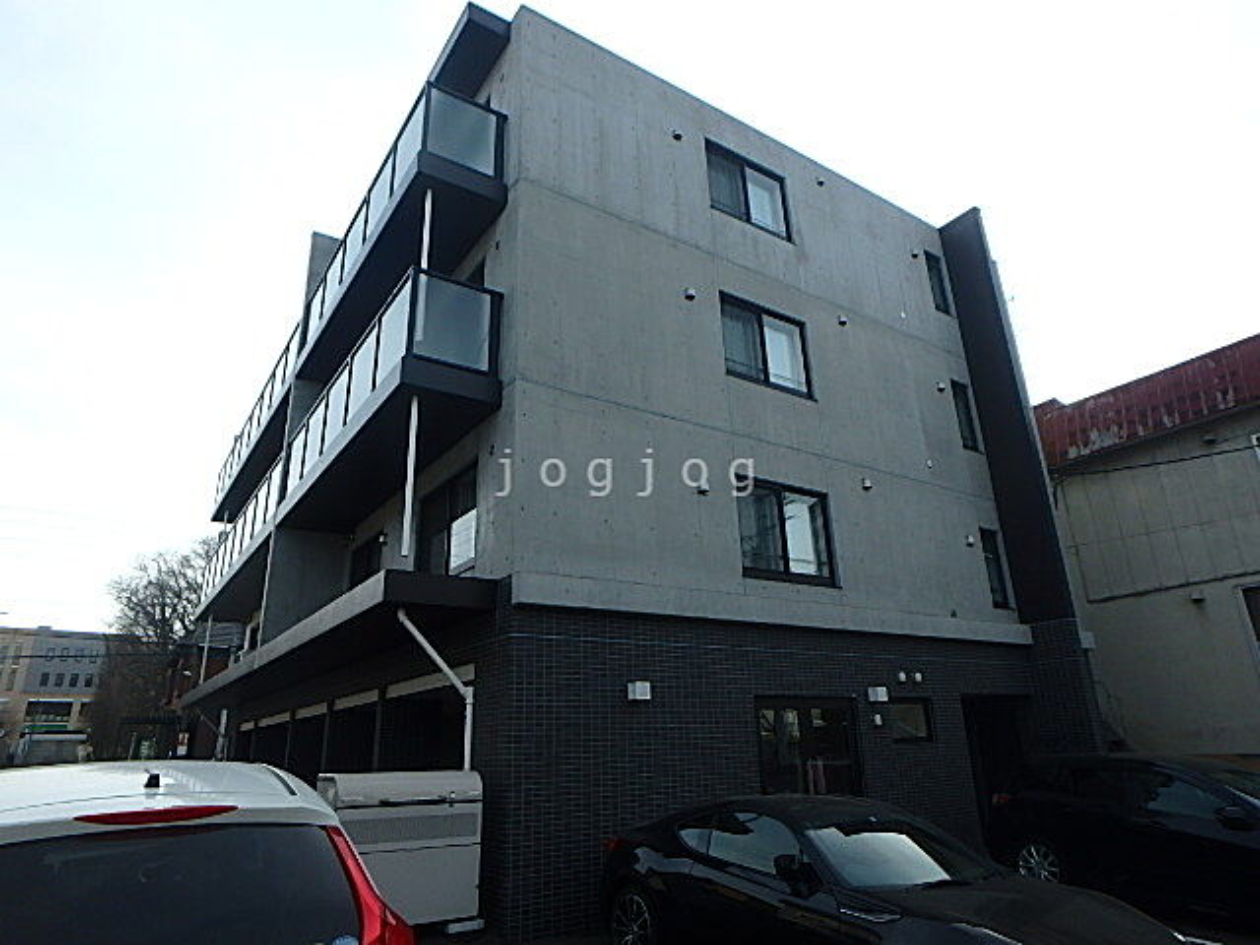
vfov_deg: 63.4
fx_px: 764
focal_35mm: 21
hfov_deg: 79.0
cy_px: 472
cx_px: 630
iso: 125
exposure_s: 1/640
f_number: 3.5
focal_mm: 3.7
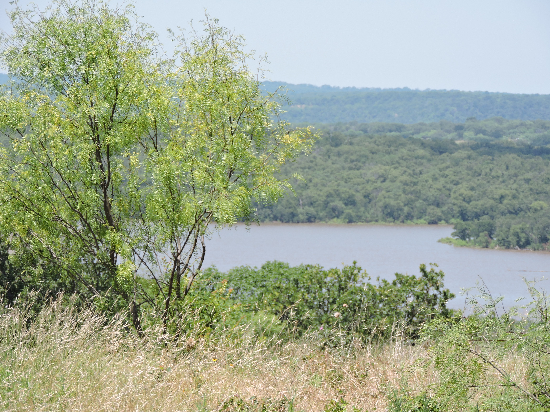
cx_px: 275
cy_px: 206
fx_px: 4369
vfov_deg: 5.4
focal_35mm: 275
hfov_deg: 7.2
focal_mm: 49.1
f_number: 4.7
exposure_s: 1/320
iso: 100
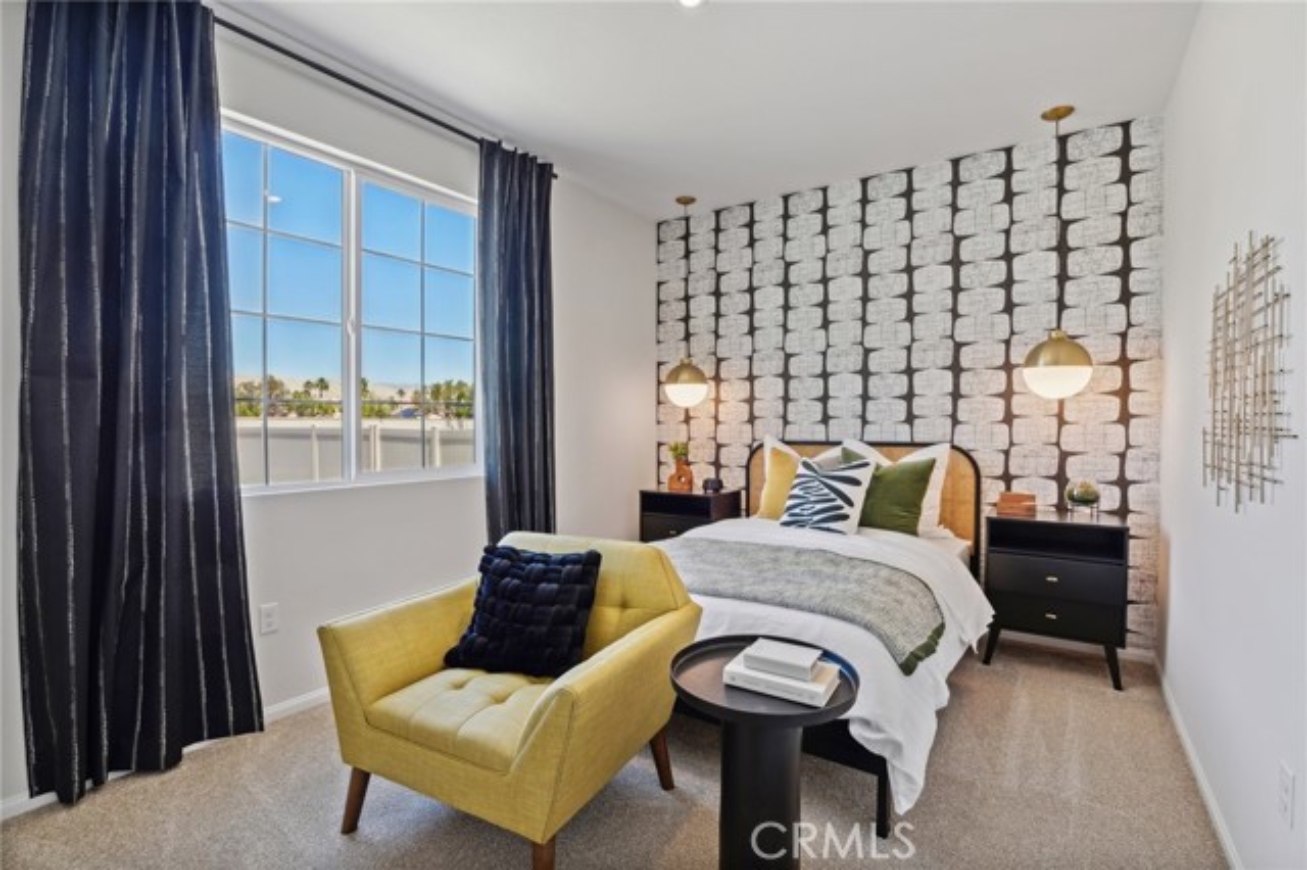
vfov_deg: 73.7
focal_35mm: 16
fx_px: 581
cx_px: 654
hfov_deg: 96.8
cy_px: 435
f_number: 7.1
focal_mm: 16
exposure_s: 1/30
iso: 200
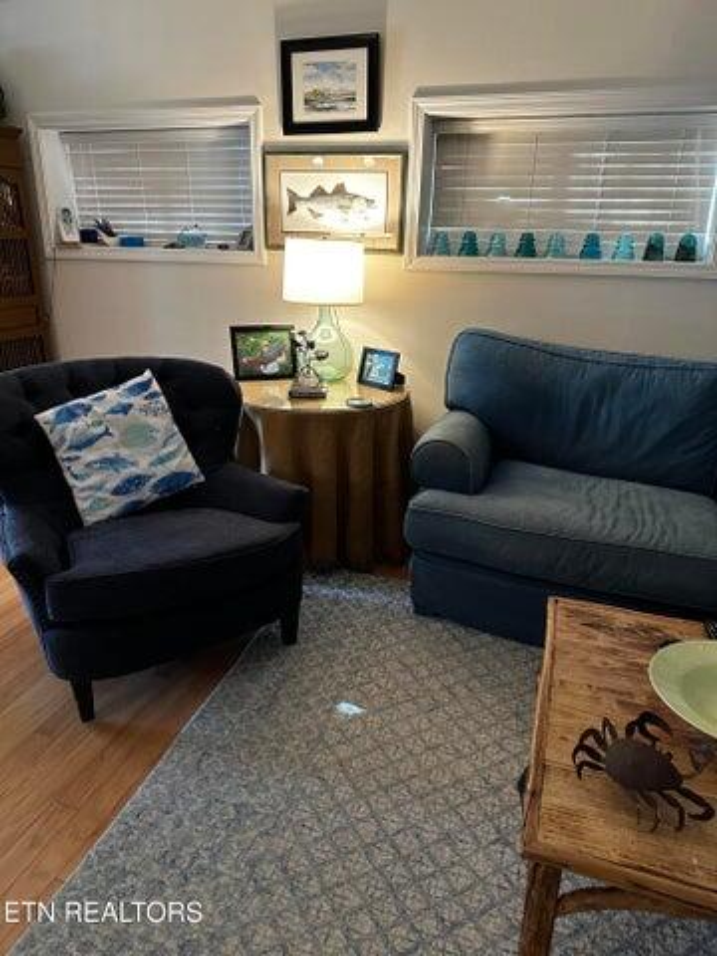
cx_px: 358
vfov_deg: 71.6
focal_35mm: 24
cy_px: 478
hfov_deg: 56.8
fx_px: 663
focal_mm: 6.86
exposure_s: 1/60
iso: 500
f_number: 1.78
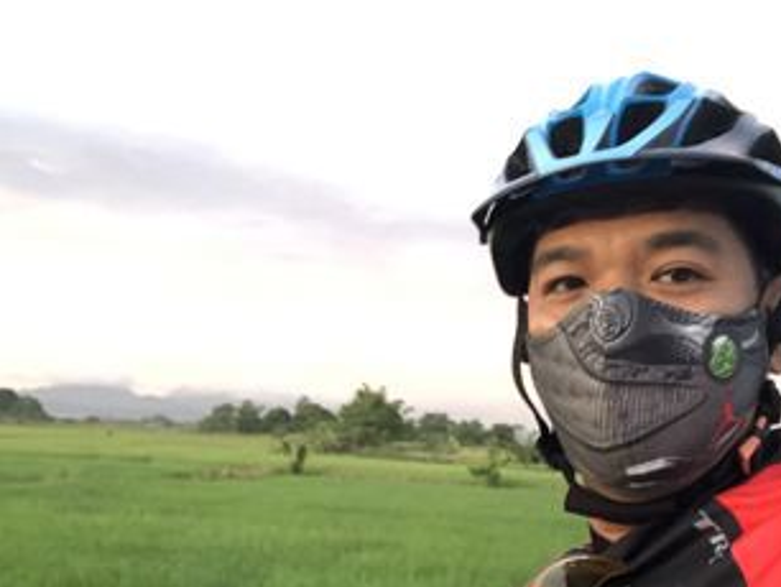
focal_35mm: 46
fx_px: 1039
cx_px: 436
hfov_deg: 41.1
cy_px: 336
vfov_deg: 31.5
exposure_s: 1/40
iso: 320
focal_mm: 2.87
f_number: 2.2
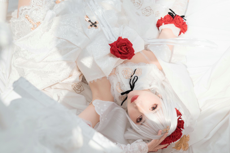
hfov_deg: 37.5
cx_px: 117
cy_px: 87
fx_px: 339
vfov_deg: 25.5
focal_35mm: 53
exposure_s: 1/80
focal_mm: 40
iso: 200
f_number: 2.8
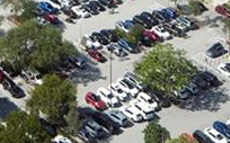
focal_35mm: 128
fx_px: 801
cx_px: -32
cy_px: -383
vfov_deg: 7.7
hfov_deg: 15.8
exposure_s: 1/800
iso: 640
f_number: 5
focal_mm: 16
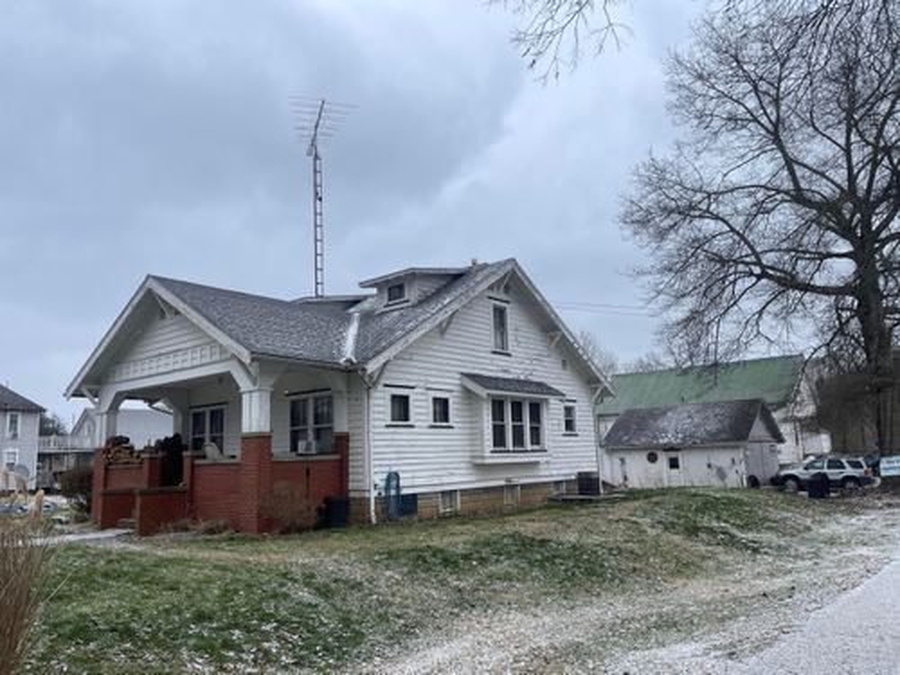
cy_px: 338
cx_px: 450
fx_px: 650
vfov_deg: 54.9
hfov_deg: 69.4
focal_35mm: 25
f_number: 1.6
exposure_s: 1/953
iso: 32
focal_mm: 5.1
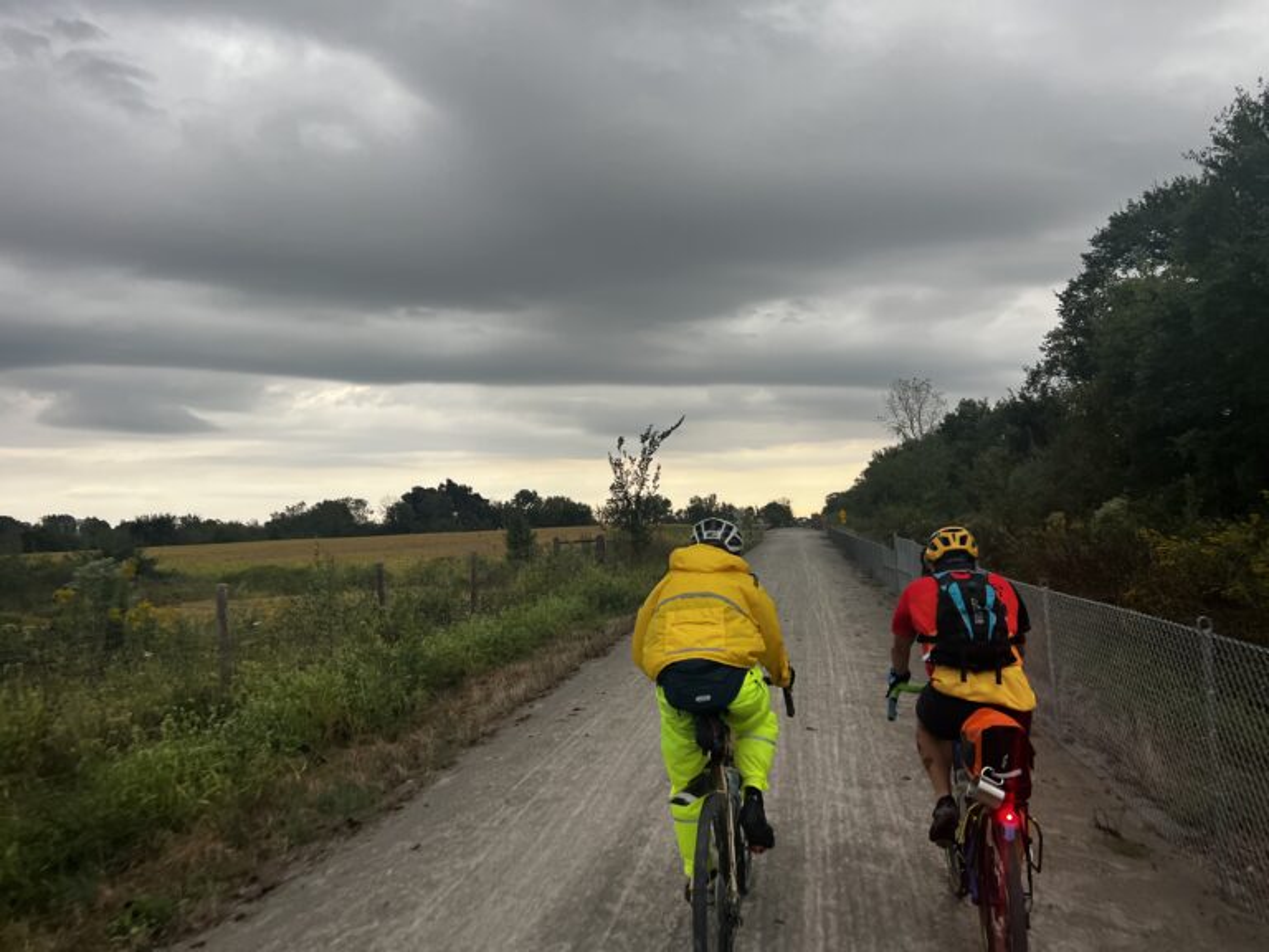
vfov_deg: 53.1
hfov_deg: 67.3
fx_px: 953
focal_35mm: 26
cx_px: 634
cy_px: 476
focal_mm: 5.7
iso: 80
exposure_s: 1/121
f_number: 1.5
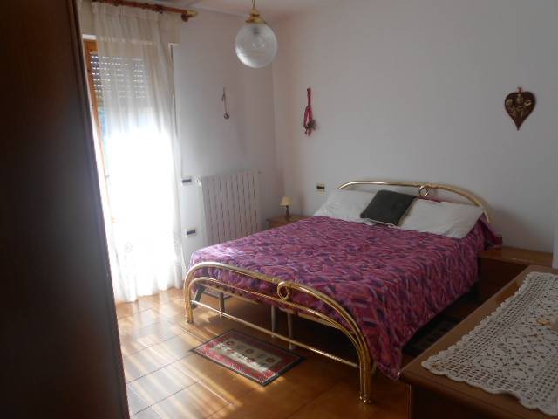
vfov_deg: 53.1
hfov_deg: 67.3
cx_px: 279
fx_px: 419
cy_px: 210
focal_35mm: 26
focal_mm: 4.6
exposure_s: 1/100
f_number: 3.2
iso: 80
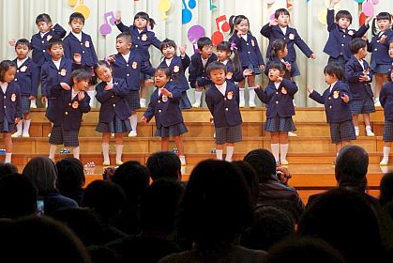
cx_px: 262
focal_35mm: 86
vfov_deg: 15.9
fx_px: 939
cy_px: 84
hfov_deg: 23.5
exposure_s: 1/80
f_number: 4.5
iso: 1250
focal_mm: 40
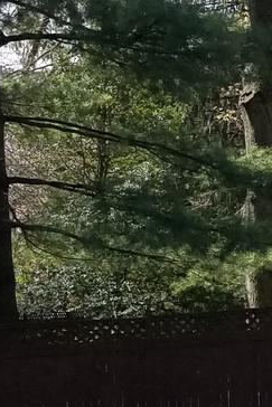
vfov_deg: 13.4
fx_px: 1721
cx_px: 899
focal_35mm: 152
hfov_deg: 7.6
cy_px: 321
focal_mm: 4.2
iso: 50
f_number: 1.7
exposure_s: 1/1288
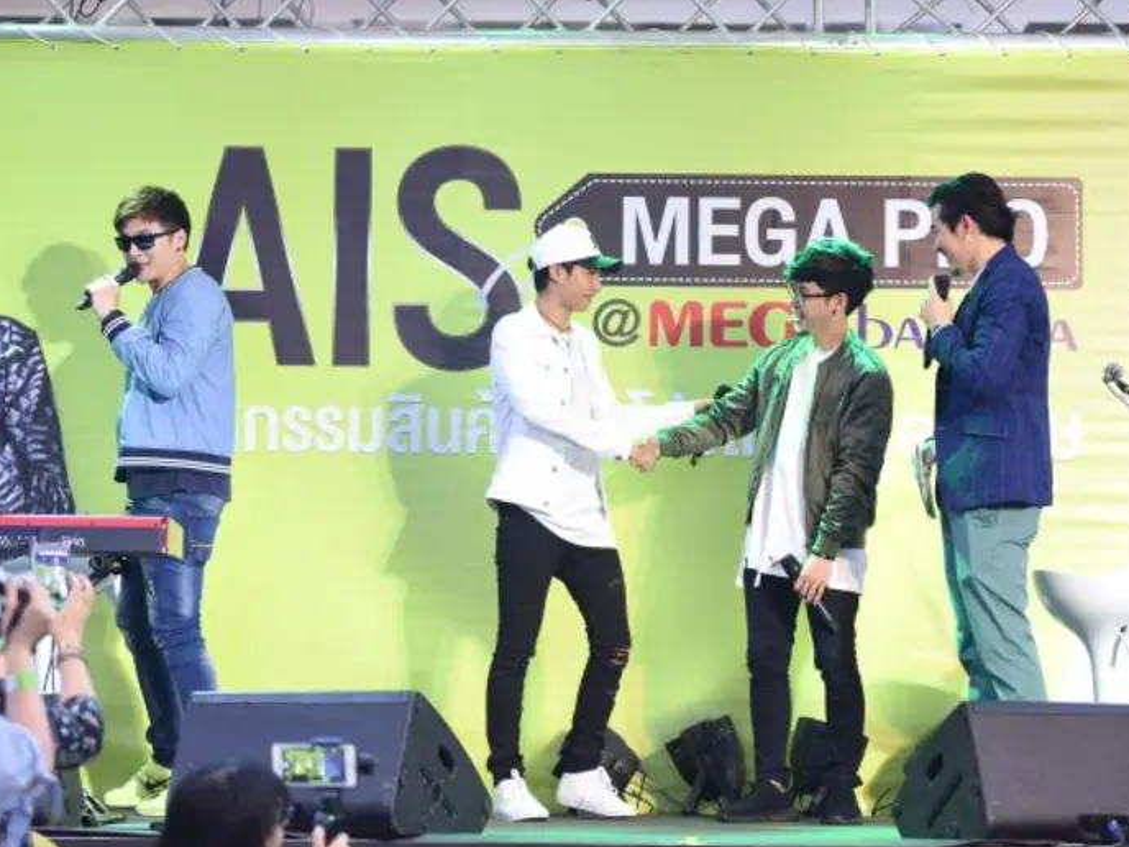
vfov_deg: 13.6
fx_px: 3555
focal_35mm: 109
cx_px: 573
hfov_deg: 18.0
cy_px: 425
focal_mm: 100
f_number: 3.2
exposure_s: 1/250
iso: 2000
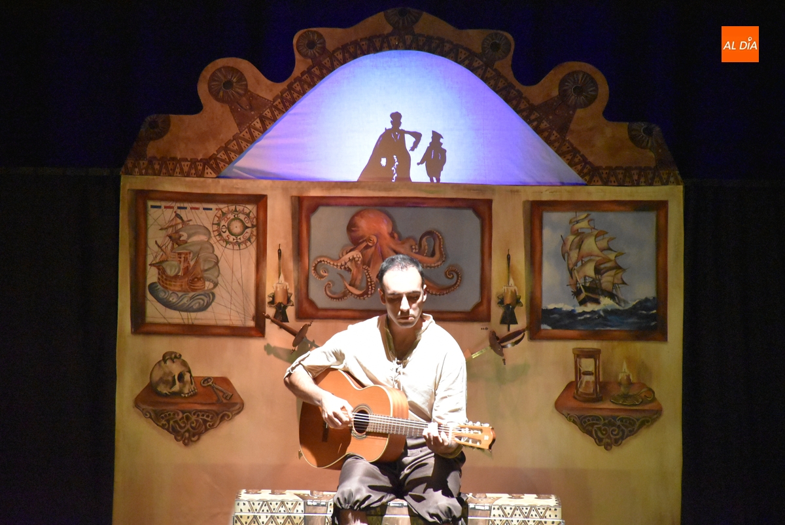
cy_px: 262
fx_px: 4582
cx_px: 392
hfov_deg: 9.8
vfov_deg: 6.6
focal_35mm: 210
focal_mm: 140
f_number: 5.6
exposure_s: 1/125
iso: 9000
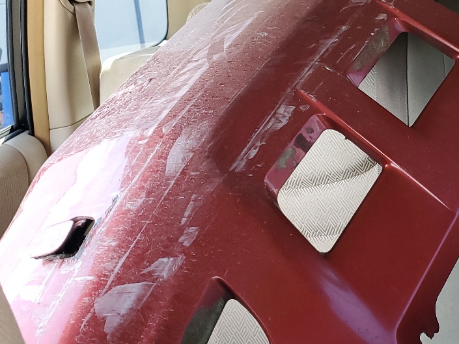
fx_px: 782
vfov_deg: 24.8
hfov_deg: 31.1
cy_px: 144
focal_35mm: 59
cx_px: 421
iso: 77
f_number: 1.5
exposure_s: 1/120
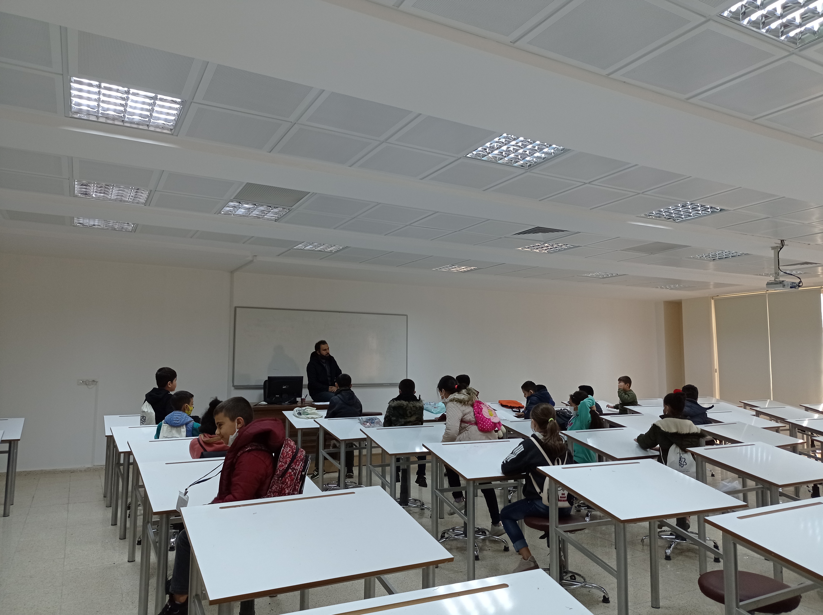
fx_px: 665
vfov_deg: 49.7
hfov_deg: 63.5
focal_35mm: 28
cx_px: 412
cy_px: 308
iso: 107
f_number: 1.79
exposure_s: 1/107
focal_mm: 4.7
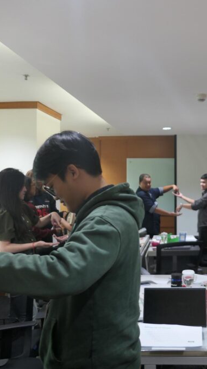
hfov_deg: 29.7
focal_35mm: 38
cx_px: 190
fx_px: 371
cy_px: 185
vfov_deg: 52.8
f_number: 1.4
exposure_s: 1/60
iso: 250
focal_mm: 8.8
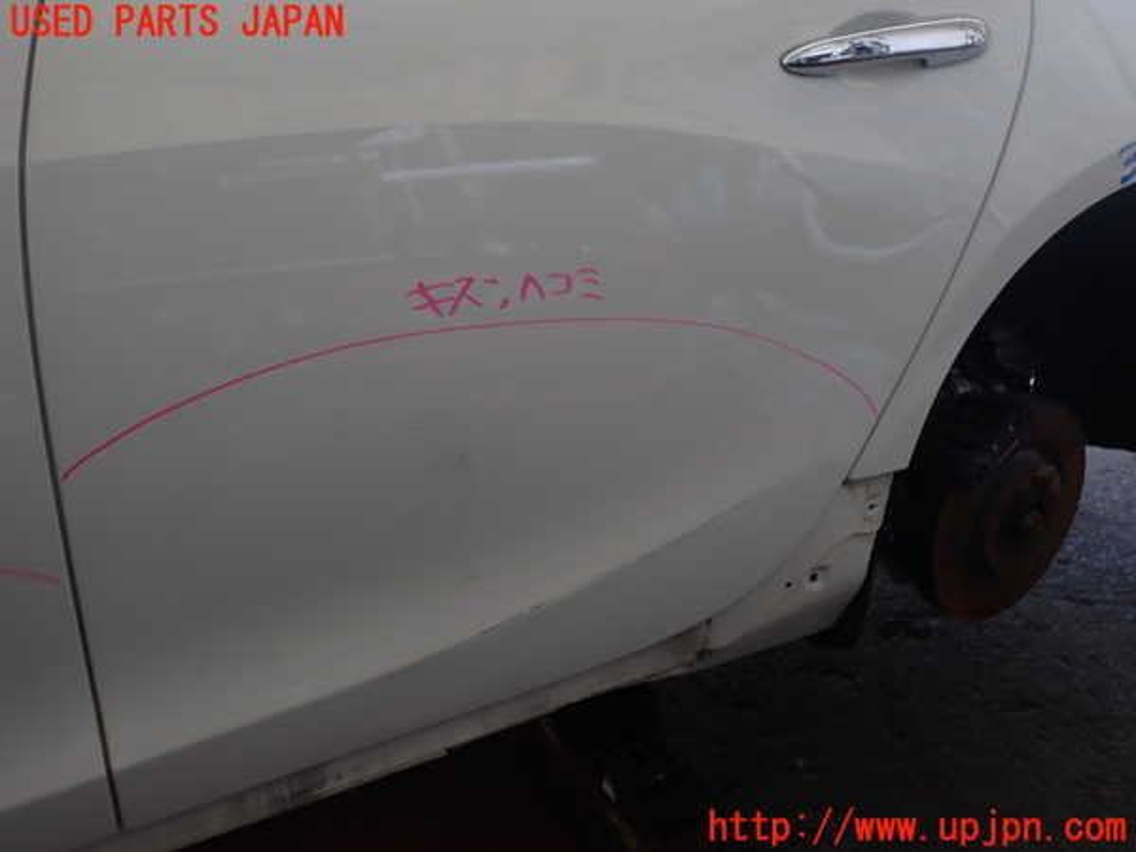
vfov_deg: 46.8
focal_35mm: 30
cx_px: 568
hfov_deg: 60.0
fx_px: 985
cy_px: 426
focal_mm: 5.4
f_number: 2.3
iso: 100
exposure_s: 1/100
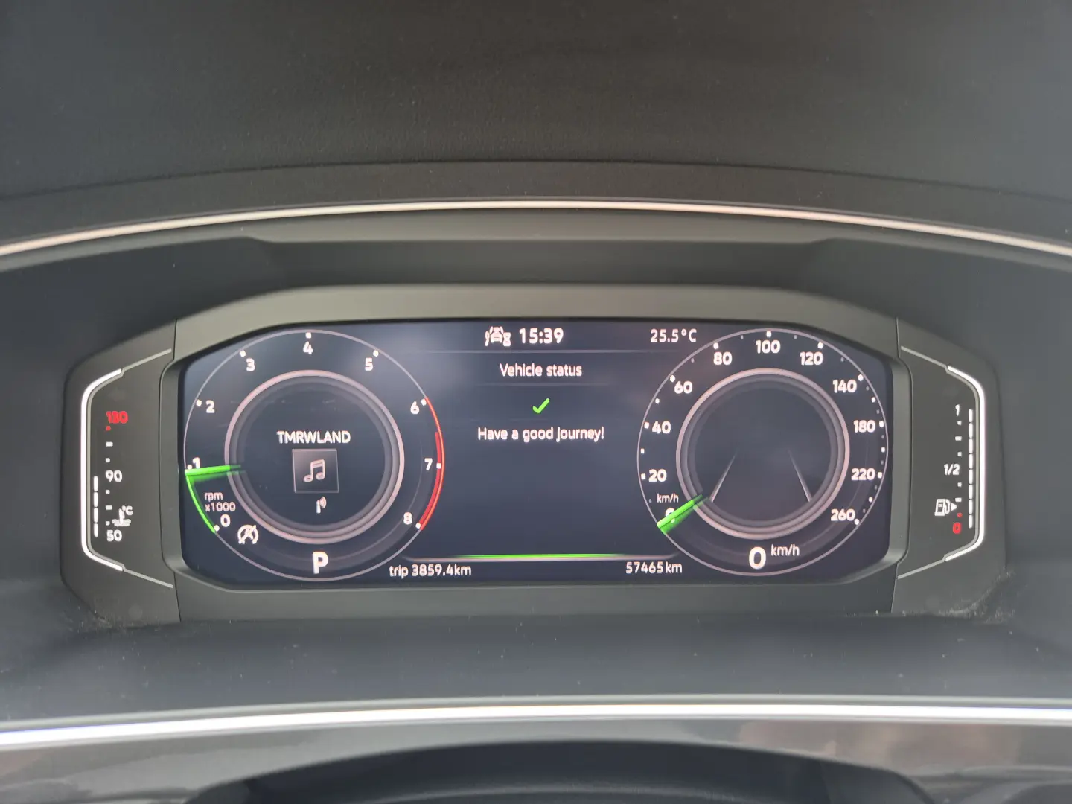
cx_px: 536
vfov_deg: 58.9
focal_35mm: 23
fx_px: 712
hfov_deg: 73.9
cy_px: 402
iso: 250
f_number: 1.8
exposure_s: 1/34
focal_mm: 5.4
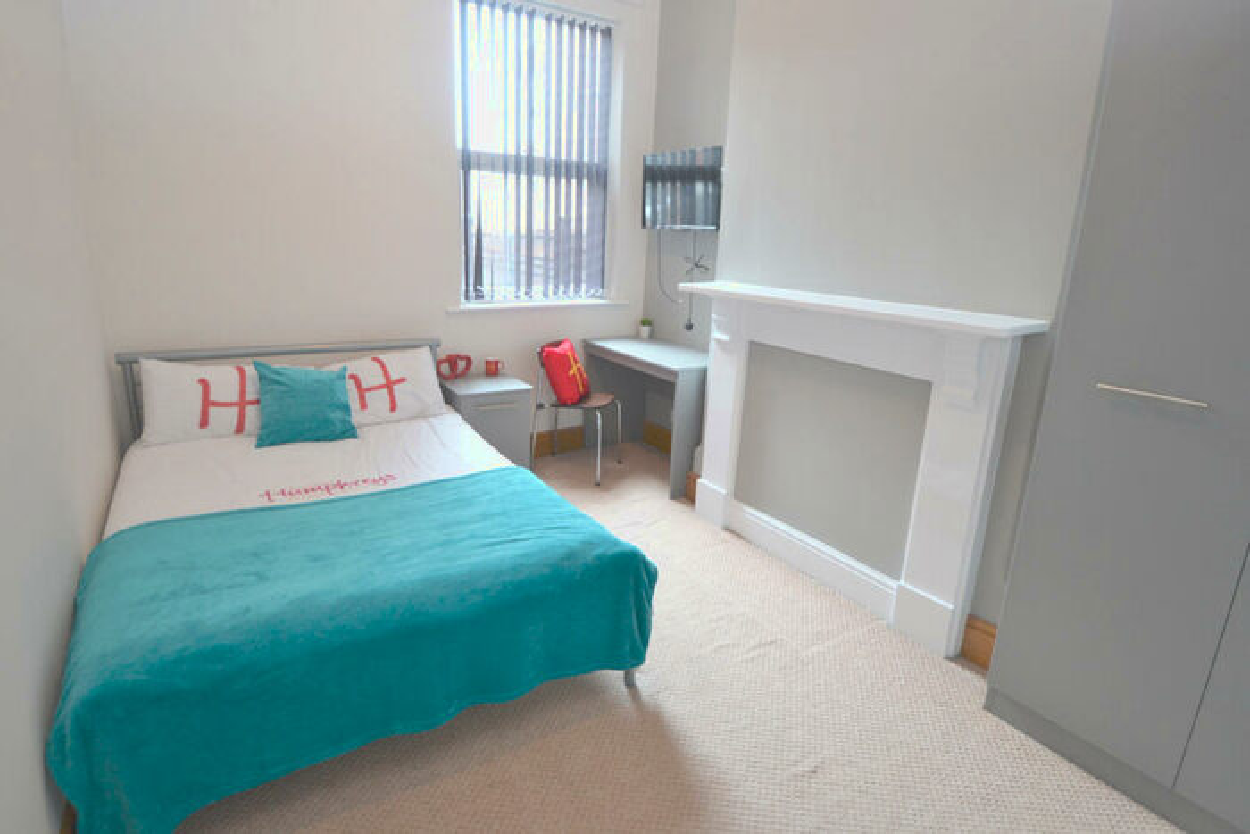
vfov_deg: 67.4
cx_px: 625
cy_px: 417
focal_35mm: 18
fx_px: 625
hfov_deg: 90.0
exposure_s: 1/60
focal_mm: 12
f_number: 3.8
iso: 500
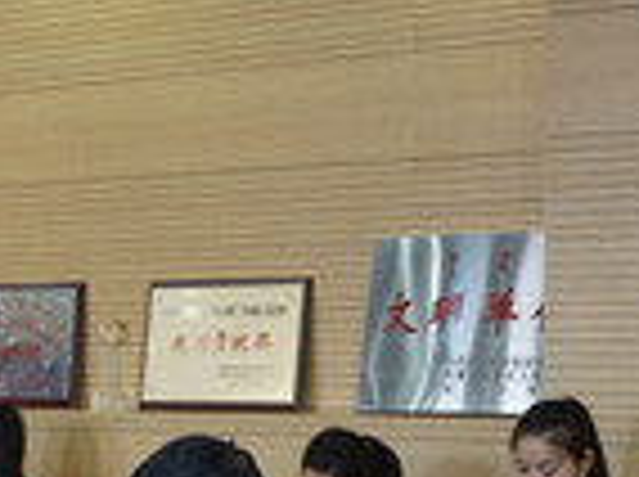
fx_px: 2119
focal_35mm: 115
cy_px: 466
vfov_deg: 12.7
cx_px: 65
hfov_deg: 16.9
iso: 1600
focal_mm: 26
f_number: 8
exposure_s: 1/25
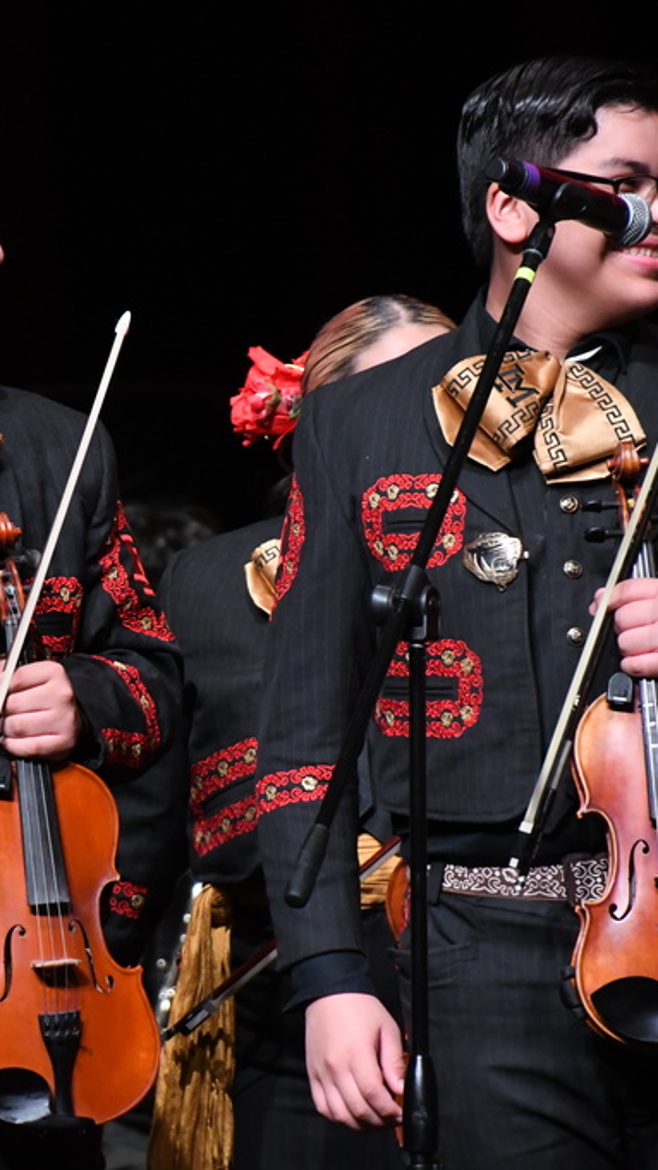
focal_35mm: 709
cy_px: 585
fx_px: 21994
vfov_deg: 3.0
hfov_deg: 1.7
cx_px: 115
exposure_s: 1/200
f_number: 6.3
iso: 5000
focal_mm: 300
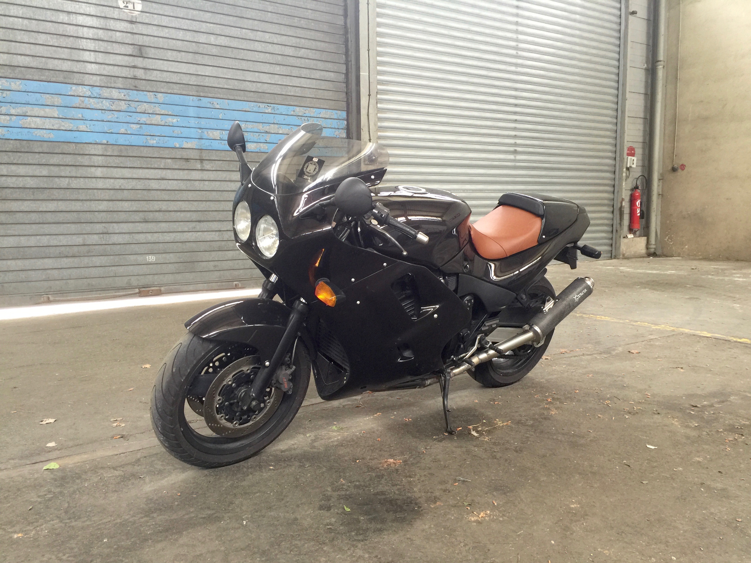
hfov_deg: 61.7
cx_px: 376
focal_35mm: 29
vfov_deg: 48.2
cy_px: 282
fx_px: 629
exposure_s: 1/17
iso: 64
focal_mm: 4.15
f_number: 2.2
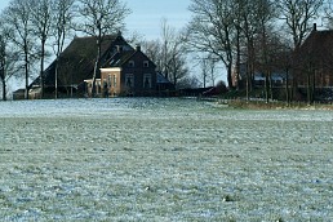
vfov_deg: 7.9
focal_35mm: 173
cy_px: 47
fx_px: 1600
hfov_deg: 11.9
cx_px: 241
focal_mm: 66
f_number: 13
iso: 400
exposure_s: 1/350
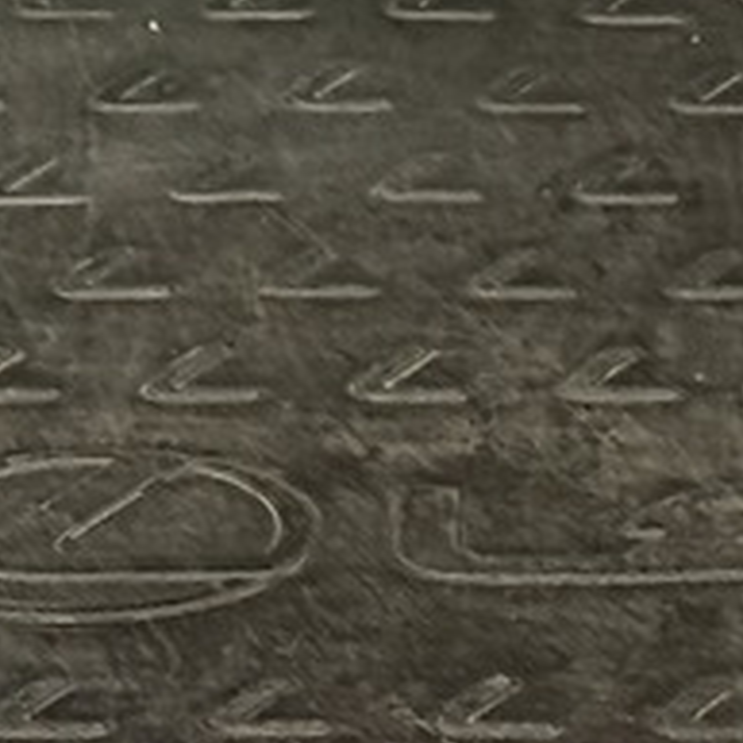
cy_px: -562
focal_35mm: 317
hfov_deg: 5.5
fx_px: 7698
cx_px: 874
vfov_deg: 5.4
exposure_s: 1/25
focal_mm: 6.76
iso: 500
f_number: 1.78
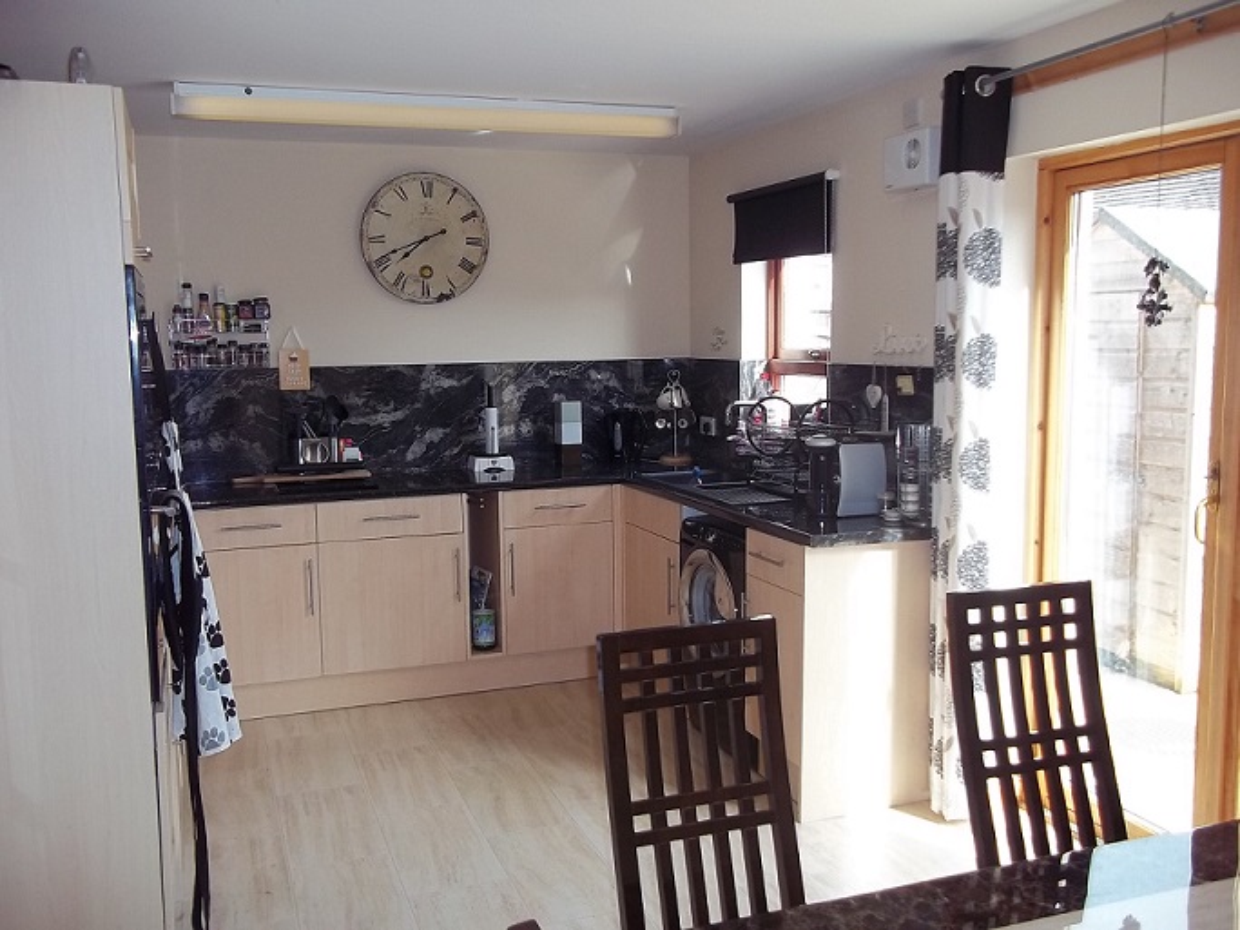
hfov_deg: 56.8
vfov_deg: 44.2
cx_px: 620
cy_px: 465
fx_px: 1146
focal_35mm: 32
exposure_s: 1/125
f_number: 2.9
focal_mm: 5.7
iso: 100
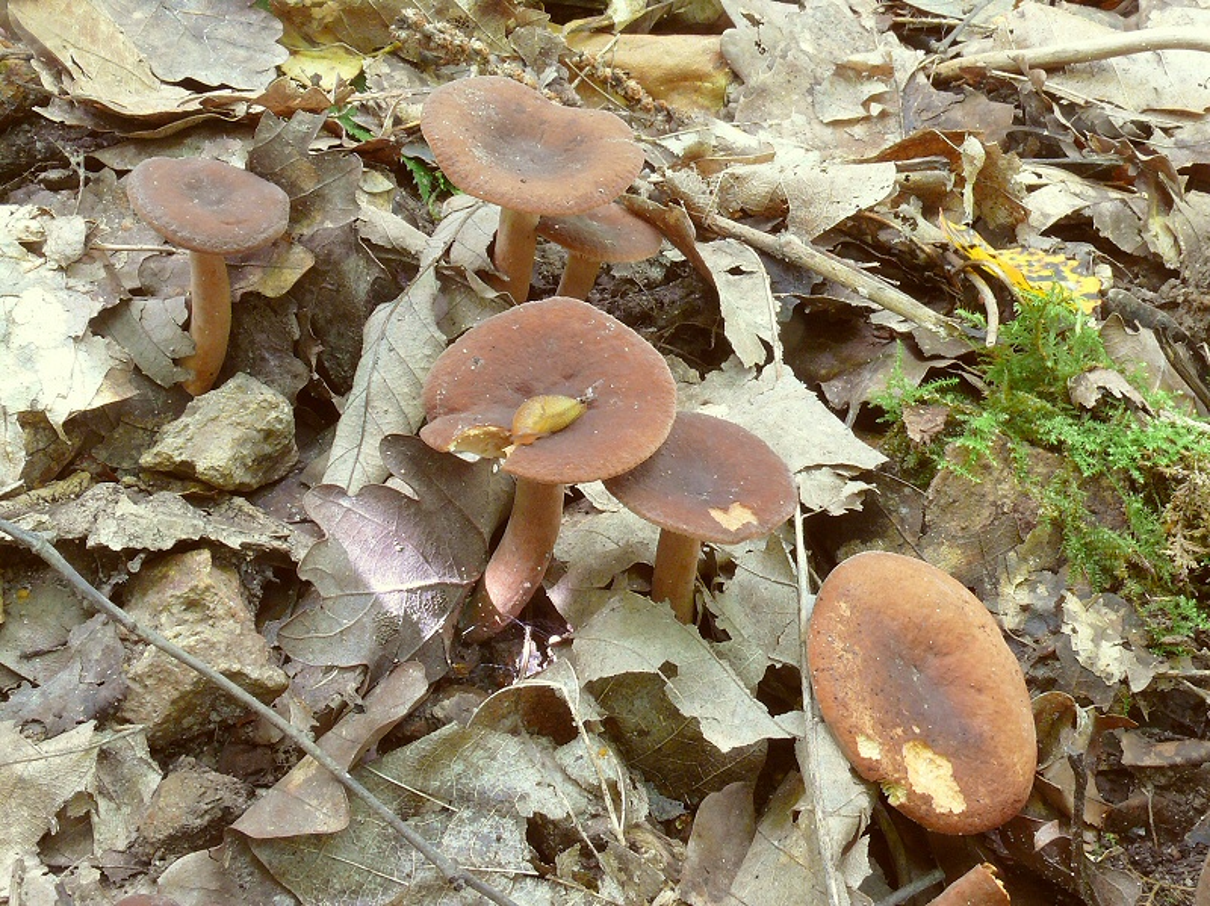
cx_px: 605
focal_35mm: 41
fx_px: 1432
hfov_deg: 45.8
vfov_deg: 35.1
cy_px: 453
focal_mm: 8.7
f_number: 11
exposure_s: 2.5
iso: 100
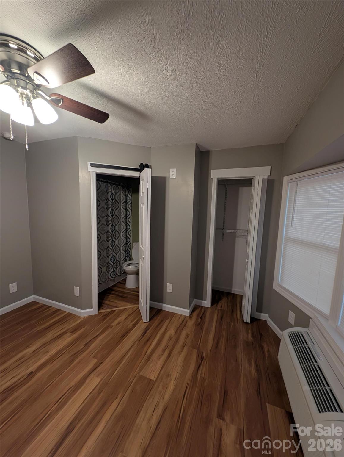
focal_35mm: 12
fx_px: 159
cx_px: 172
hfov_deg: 94.7
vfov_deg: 110.4
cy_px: 228
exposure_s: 1/30
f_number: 1.95
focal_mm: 2.23
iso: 110
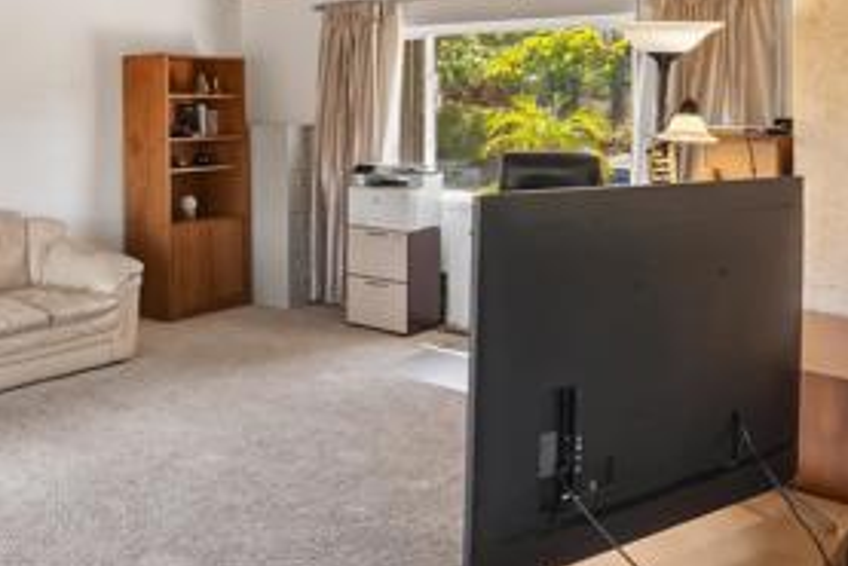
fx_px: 872
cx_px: -52
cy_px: 107
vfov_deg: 34.8
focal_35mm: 37
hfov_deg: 42.5
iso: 500
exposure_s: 1/15
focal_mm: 16
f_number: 8
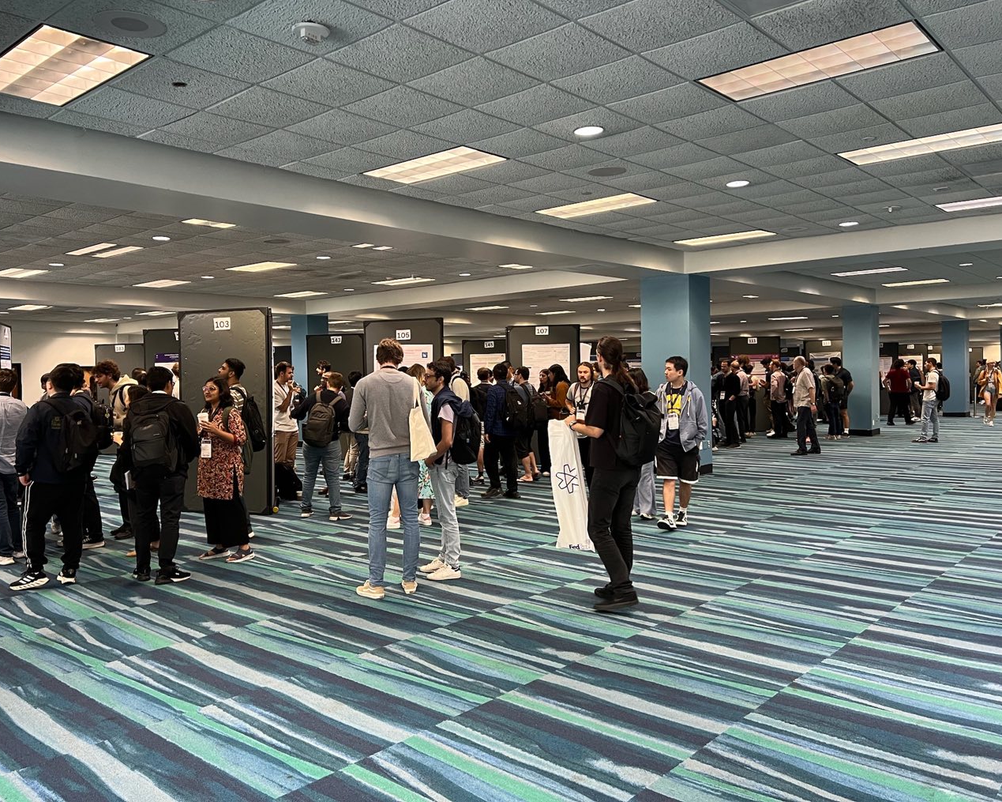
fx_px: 830
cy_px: 388
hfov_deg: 62.1
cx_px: 452
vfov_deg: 51.5
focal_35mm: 28
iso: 200
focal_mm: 5.7
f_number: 1.5
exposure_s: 1/60
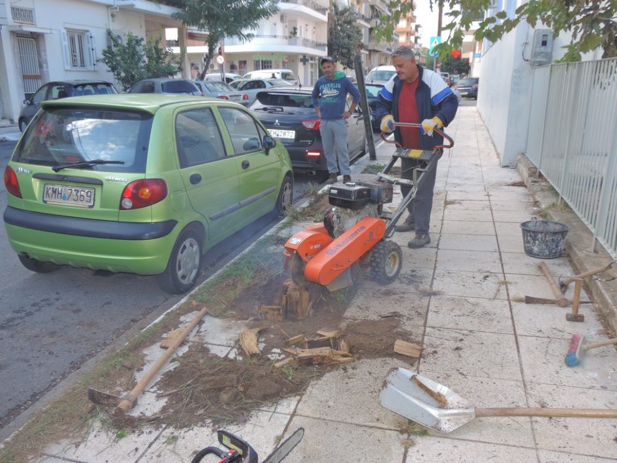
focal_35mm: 30
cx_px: 308
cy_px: 232
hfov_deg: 60.0
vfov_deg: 46.8
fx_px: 535
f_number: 3.1
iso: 90
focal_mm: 5.3
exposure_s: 1/160
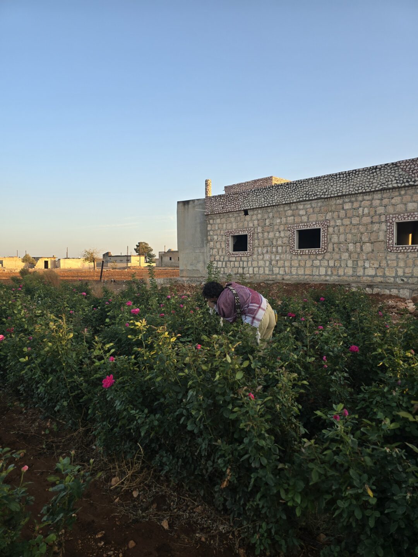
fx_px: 370
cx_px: 209
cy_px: 278
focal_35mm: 23
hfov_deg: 58.9
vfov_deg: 73.9
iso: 20
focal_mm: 6.3
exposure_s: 1/180
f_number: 1.7
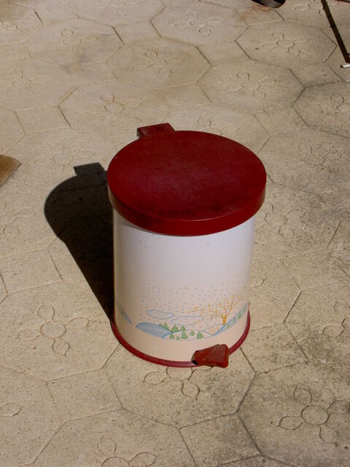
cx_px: 175
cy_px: 234
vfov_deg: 23.3
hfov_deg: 17.6
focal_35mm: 84
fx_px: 1132
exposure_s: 1/640
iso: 50
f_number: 6.8
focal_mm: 17.4
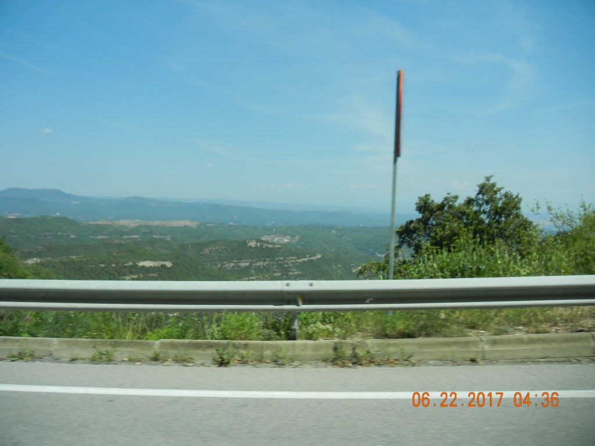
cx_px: 298
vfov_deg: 46.8
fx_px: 516
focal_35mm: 30
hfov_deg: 60.0
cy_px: 223
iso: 160
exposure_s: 1/385
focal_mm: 5.4
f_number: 7
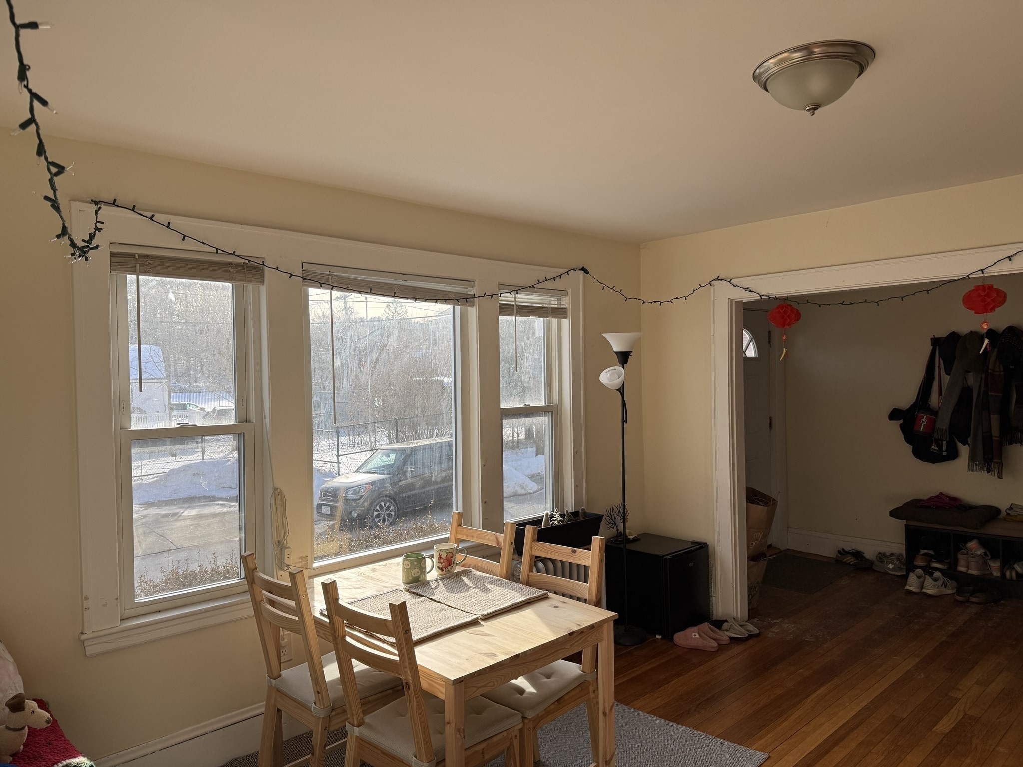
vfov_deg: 56.8
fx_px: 709
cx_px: 512
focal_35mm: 24
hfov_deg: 71.6
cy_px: 384
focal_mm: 6.76
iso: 100
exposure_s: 1/979
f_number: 1.78
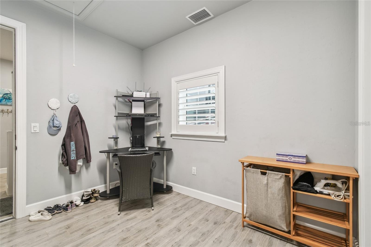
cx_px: 186
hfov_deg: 100.4
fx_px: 155
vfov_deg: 77.3
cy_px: 124
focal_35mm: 15
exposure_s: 1/3.33
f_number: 7.1
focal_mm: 10
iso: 100
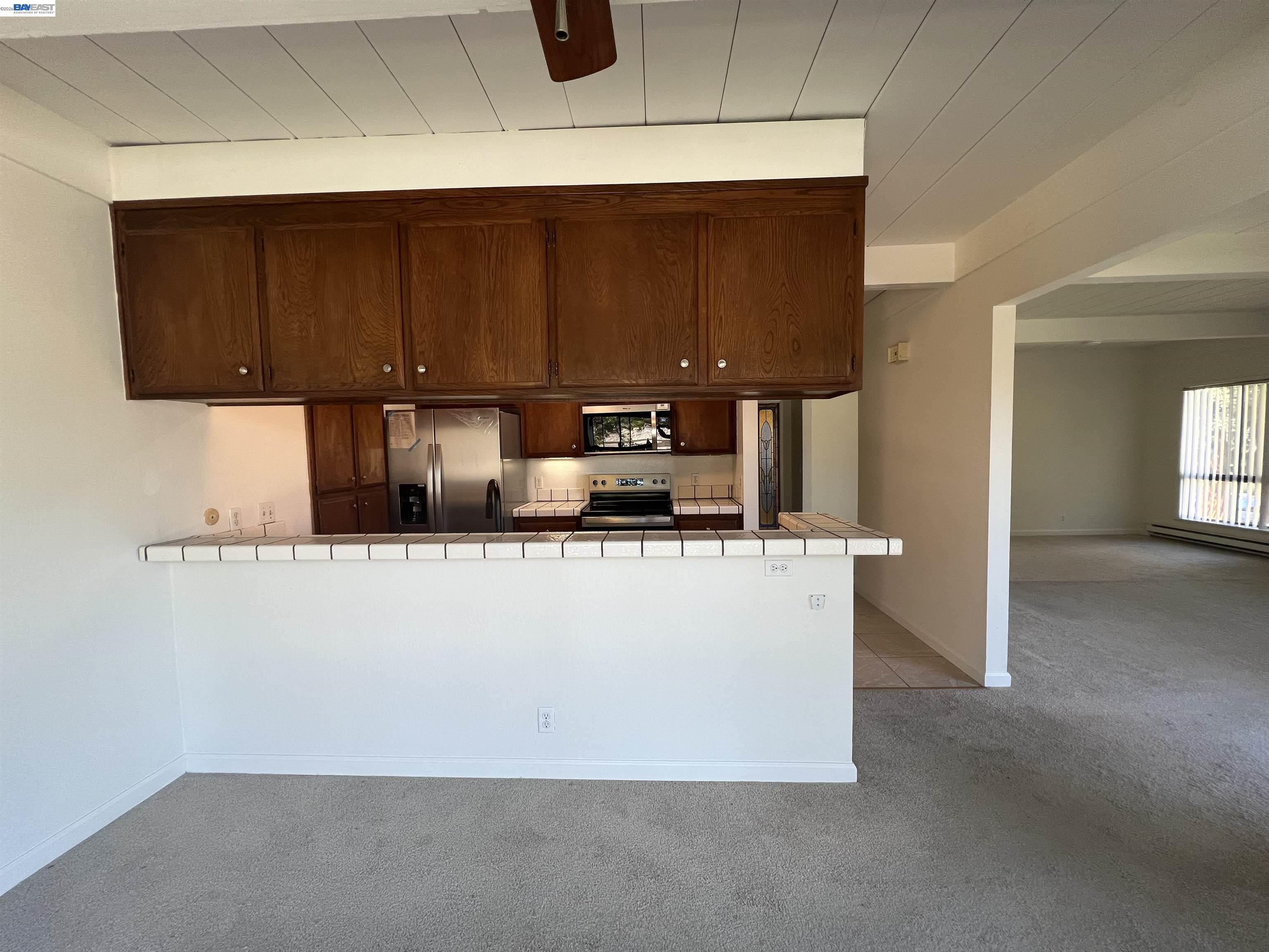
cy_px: 476
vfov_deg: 89.9
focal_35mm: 13
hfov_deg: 106.2
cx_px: 634
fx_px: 477
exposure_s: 1/120
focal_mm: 1.57
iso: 125
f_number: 1.8
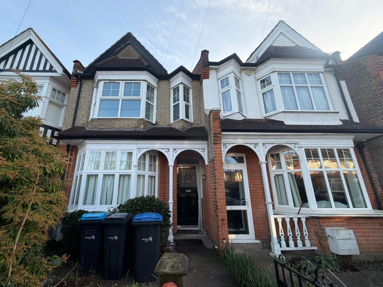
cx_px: 179
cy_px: 143
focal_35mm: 15
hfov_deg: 98.0
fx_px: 166
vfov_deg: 81.7
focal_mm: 2.22
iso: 40
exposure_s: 1/186
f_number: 2.2
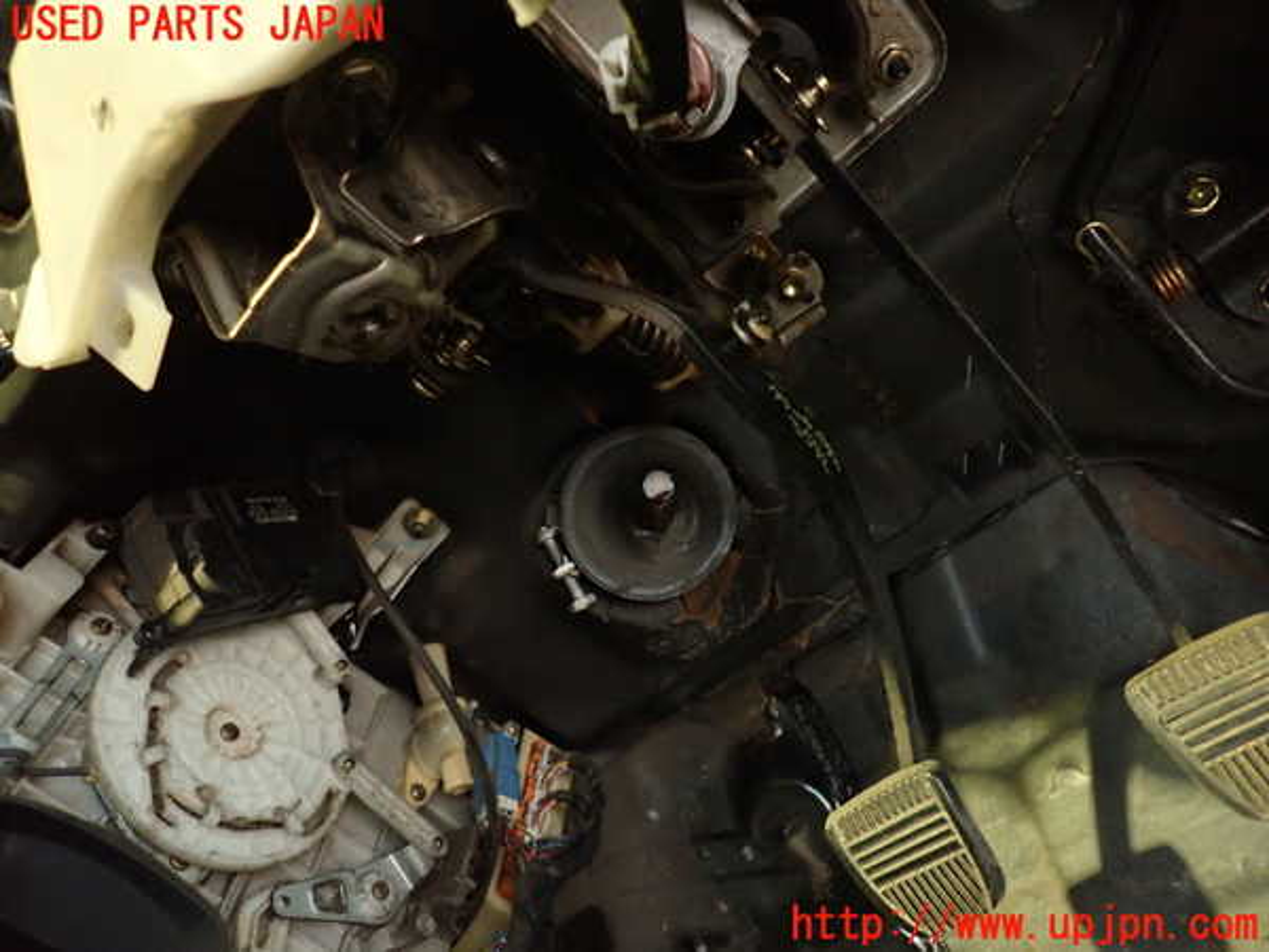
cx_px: 634
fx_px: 916
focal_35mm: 25
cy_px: 476
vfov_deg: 54.9
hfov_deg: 69.4
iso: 800
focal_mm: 4.5
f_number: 2
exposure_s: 1/20
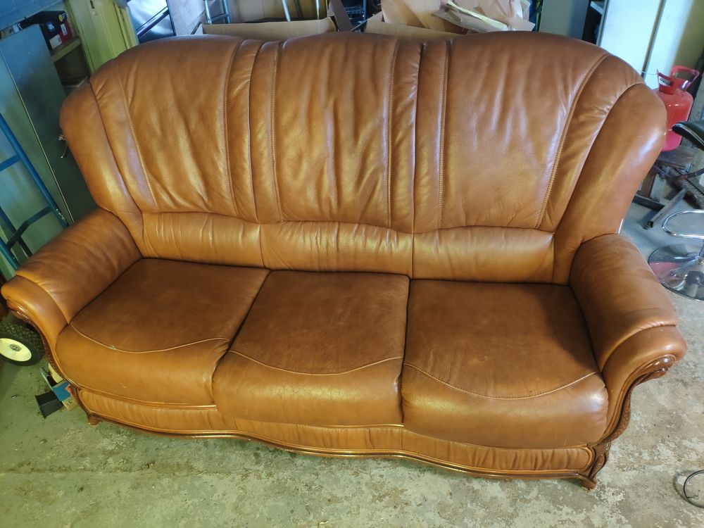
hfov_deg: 79.0
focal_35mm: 21
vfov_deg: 63.4
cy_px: 264
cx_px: 352
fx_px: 427
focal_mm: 4.22
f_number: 1.8
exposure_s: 1/25
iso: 914
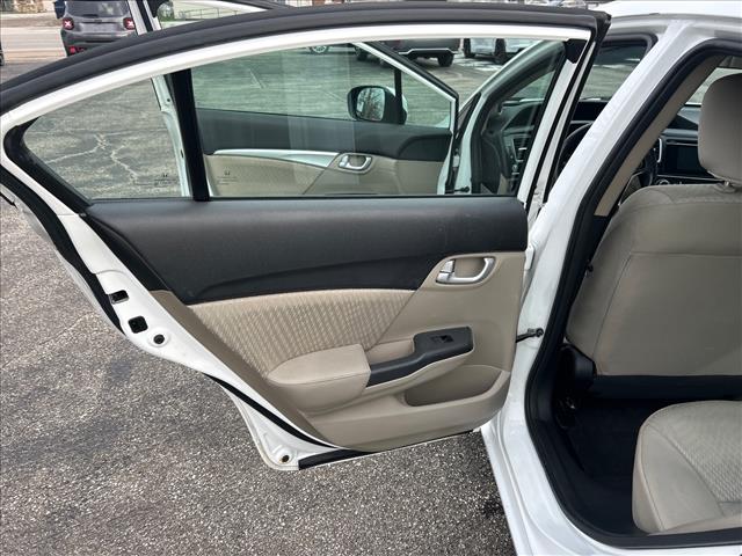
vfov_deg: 53.1
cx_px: 371
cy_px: 278
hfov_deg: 67.3
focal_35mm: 26
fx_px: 557
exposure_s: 1/965
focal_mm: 5.7
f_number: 1.5
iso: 50
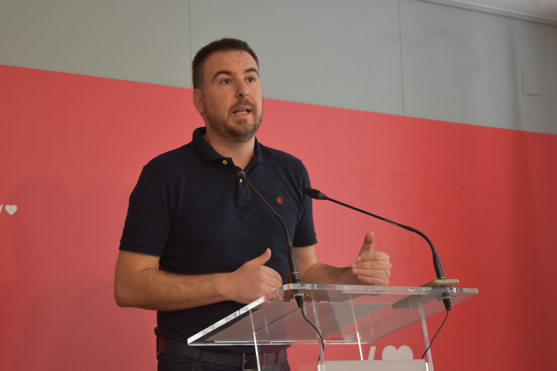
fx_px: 1276
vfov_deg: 16.6
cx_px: 278
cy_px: 186
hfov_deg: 24.6
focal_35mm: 82
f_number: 5.6
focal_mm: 55
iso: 1400
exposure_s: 1/125
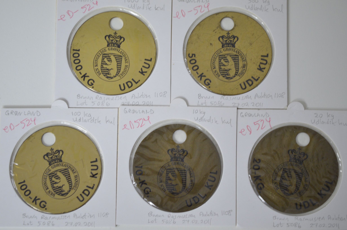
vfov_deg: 18.1
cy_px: 115
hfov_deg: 27.0
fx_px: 721
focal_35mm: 75
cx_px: 174
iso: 1000
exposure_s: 1/30
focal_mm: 50
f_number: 5.6
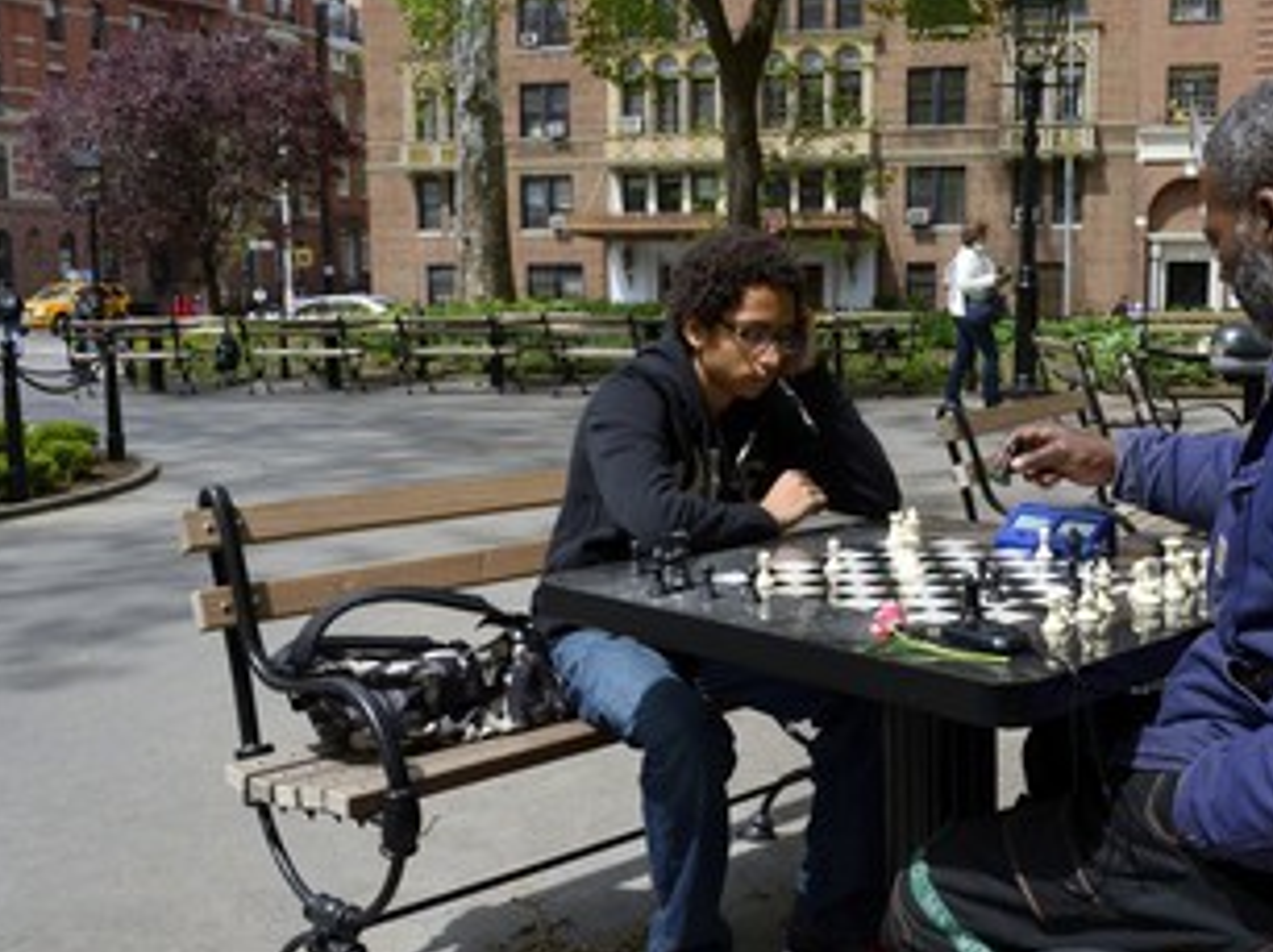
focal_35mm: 41
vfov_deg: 35.1
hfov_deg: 45.5
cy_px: 478
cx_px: 776
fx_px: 1507
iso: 400
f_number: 11
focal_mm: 31
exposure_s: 1/250
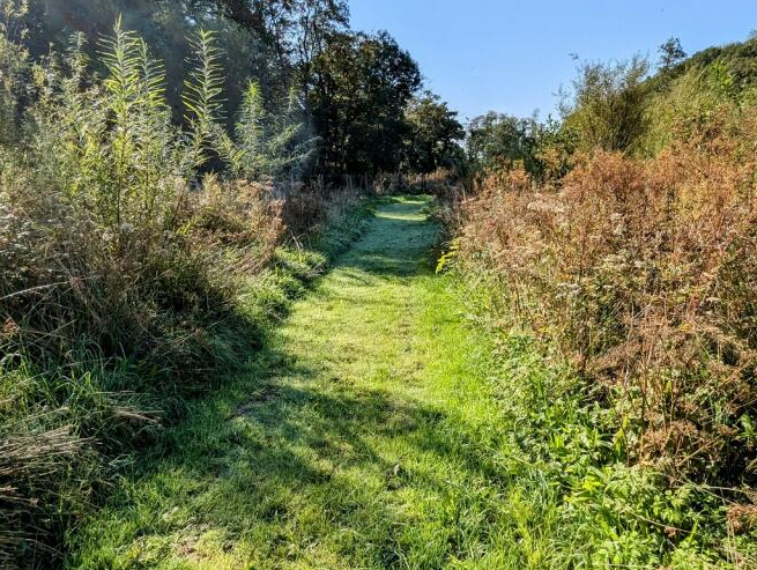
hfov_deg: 69.2
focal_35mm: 25
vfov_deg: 55.0
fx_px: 547
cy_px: 291
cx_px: 405
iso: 51
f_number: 2.2
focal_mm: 2.35
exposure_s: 1/1832
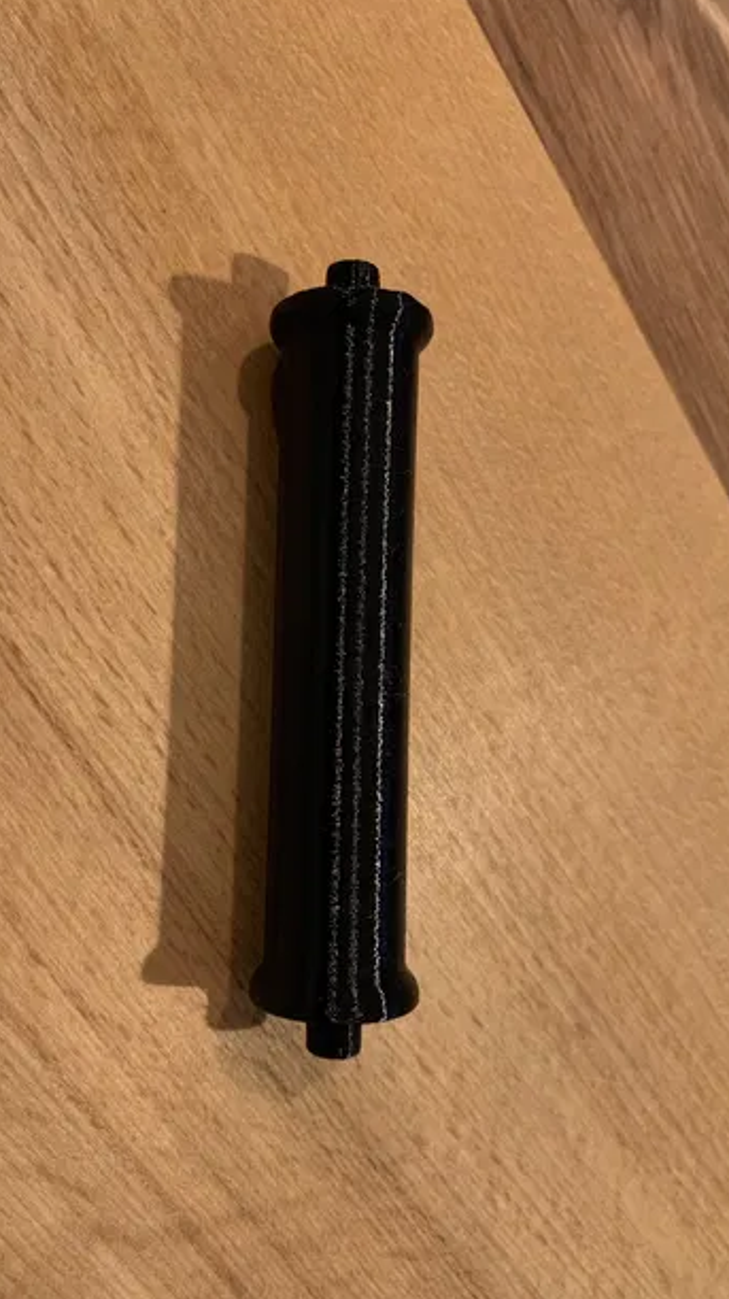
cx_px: 307
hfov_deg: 40.0
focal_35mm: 29
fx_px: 998
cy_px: 641
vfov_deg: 66.1
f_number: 1.8
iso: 320
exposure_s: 1/33
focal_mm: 4.25
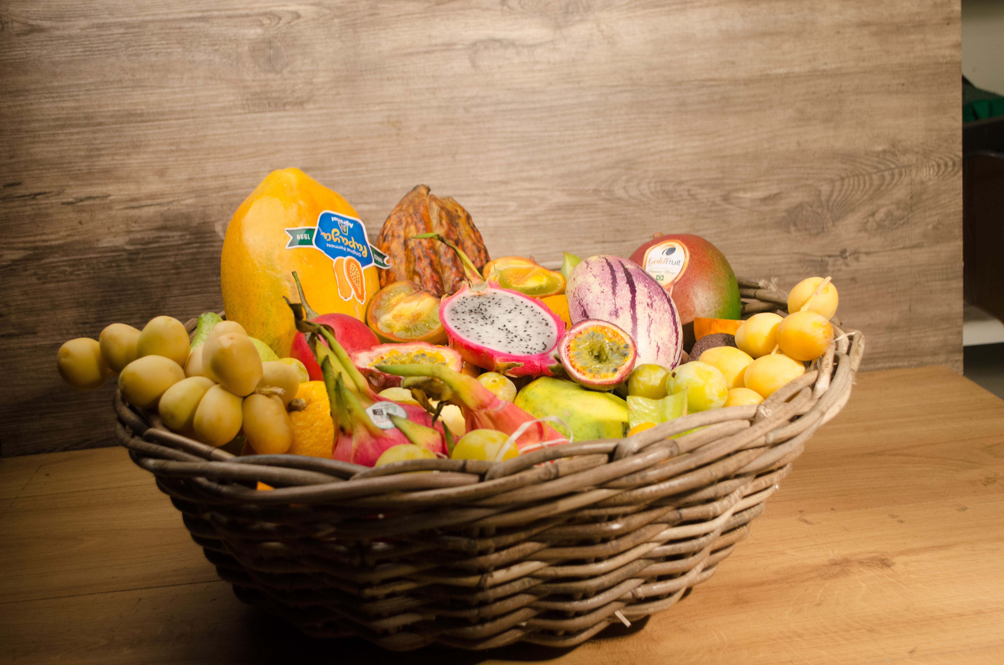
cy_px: 332
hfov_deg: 46.5
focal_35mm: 42
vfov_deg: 31.8
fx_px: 1169
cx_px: 502
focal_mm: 28
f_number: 4.5
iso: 640
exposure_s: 1/10
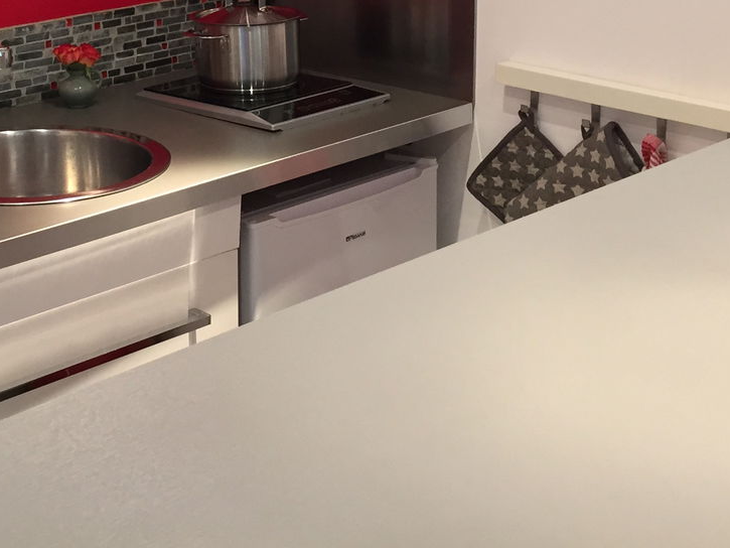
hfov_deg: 29.6
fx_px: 1350
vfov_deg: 21.8
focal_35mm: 64
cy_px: -48
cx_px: 155
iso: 125
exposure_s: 1/33
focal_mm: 4.15
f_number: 2.2
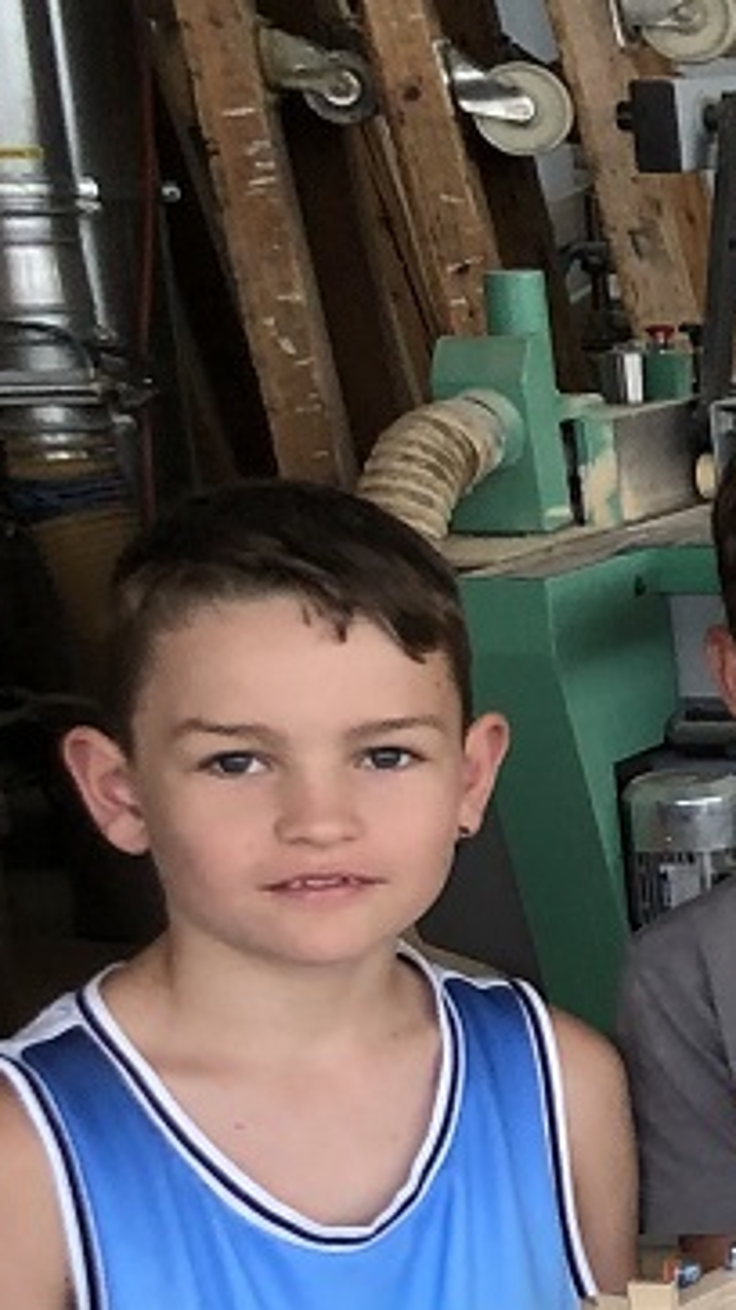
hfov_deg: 7.8
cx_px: 2479
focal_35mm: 126
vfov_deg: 16.8
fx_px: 4375
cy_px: 1128
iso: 25
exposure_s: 1/40
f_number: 1.8
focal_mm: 3.99
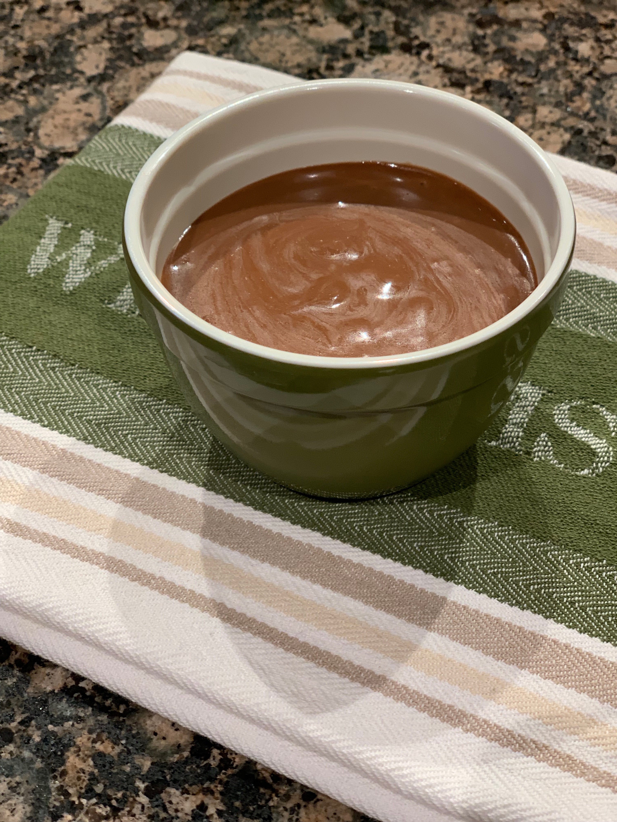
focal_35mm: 52
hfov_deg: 28.0
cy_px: 411
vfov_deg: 36.8
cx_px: 308
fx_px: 1236
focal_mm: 6
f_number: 2.4
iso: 125
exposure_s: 1/60
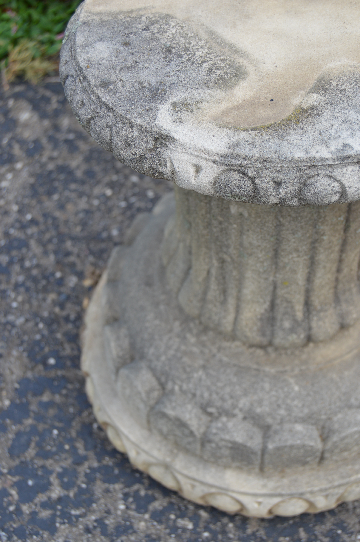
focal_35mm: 49
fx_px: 729
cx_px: 181
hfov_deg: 27.7
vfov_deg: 40.7
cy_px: 281
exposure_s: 1/125
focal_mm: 31
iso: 110
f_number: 5.6
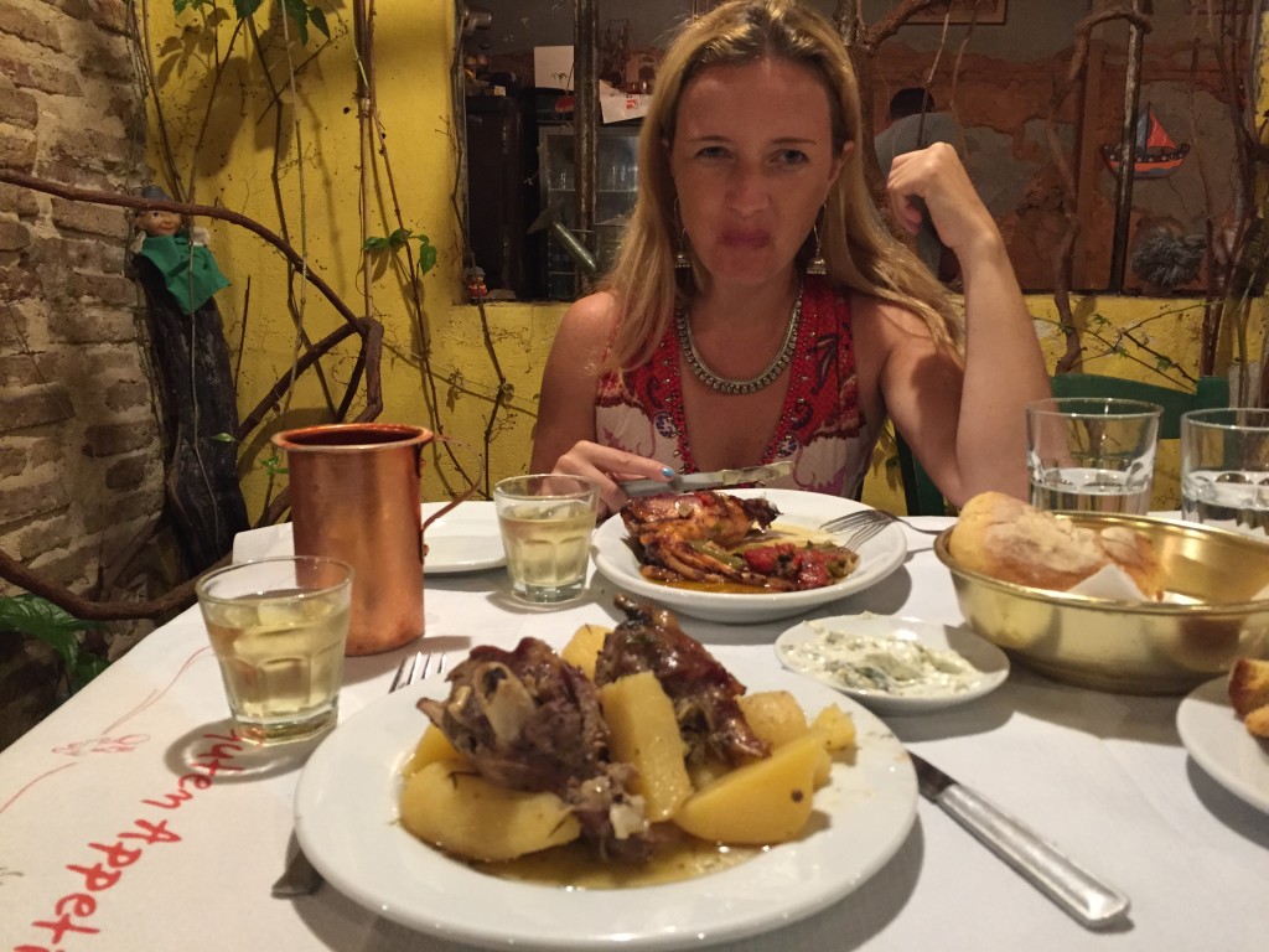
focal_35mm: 29
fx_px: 1063
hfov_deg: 61.7
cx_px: 634
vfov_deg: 48.2
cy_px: 476
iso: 250
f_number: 2.2
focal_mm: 4.15
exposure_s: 1/20
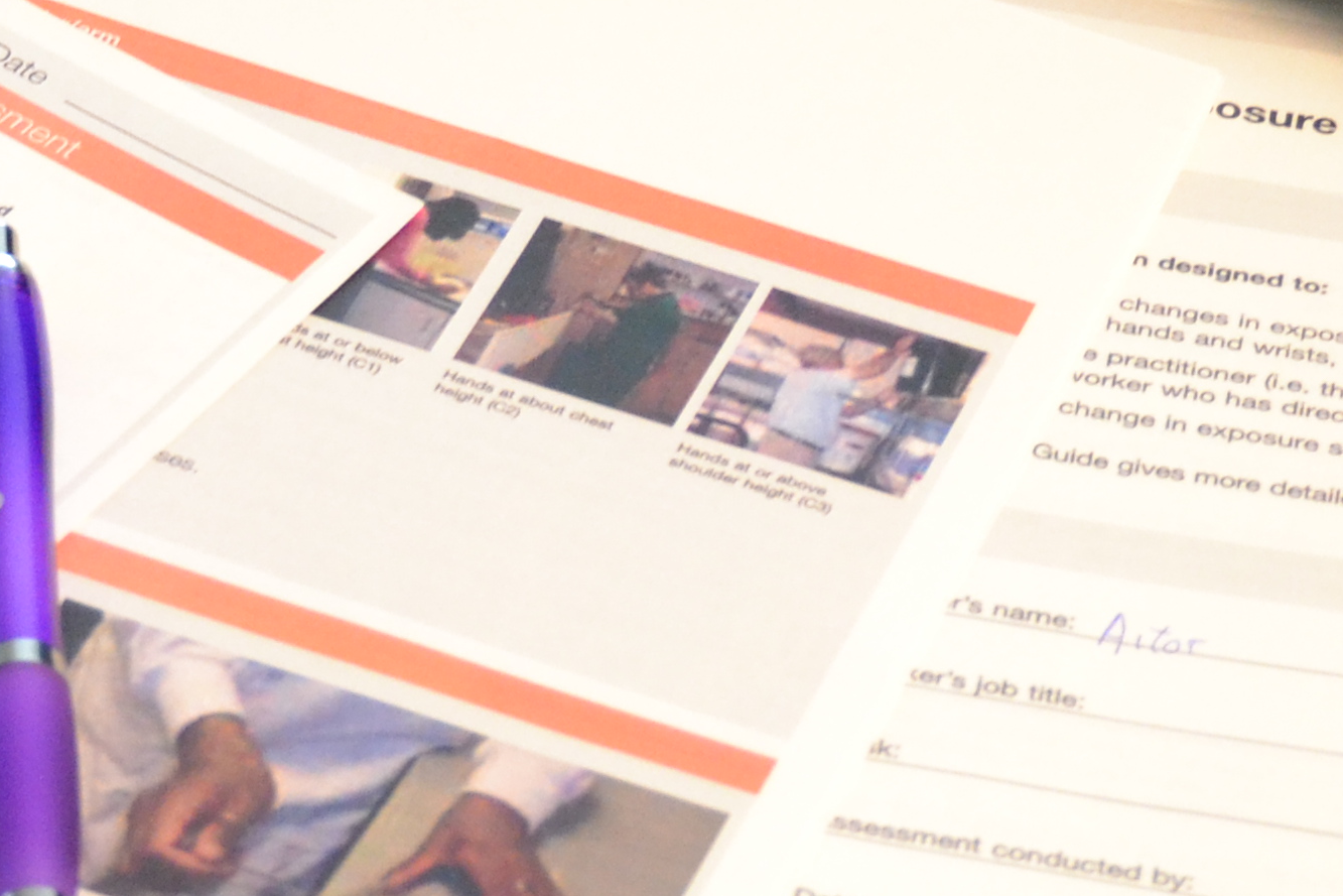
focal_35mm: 197
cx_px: 394
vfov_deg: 6.9
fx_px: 7349
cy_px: -34
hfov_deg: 10.4
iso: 2000
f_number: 4.8
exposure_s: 1/60
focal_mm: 38
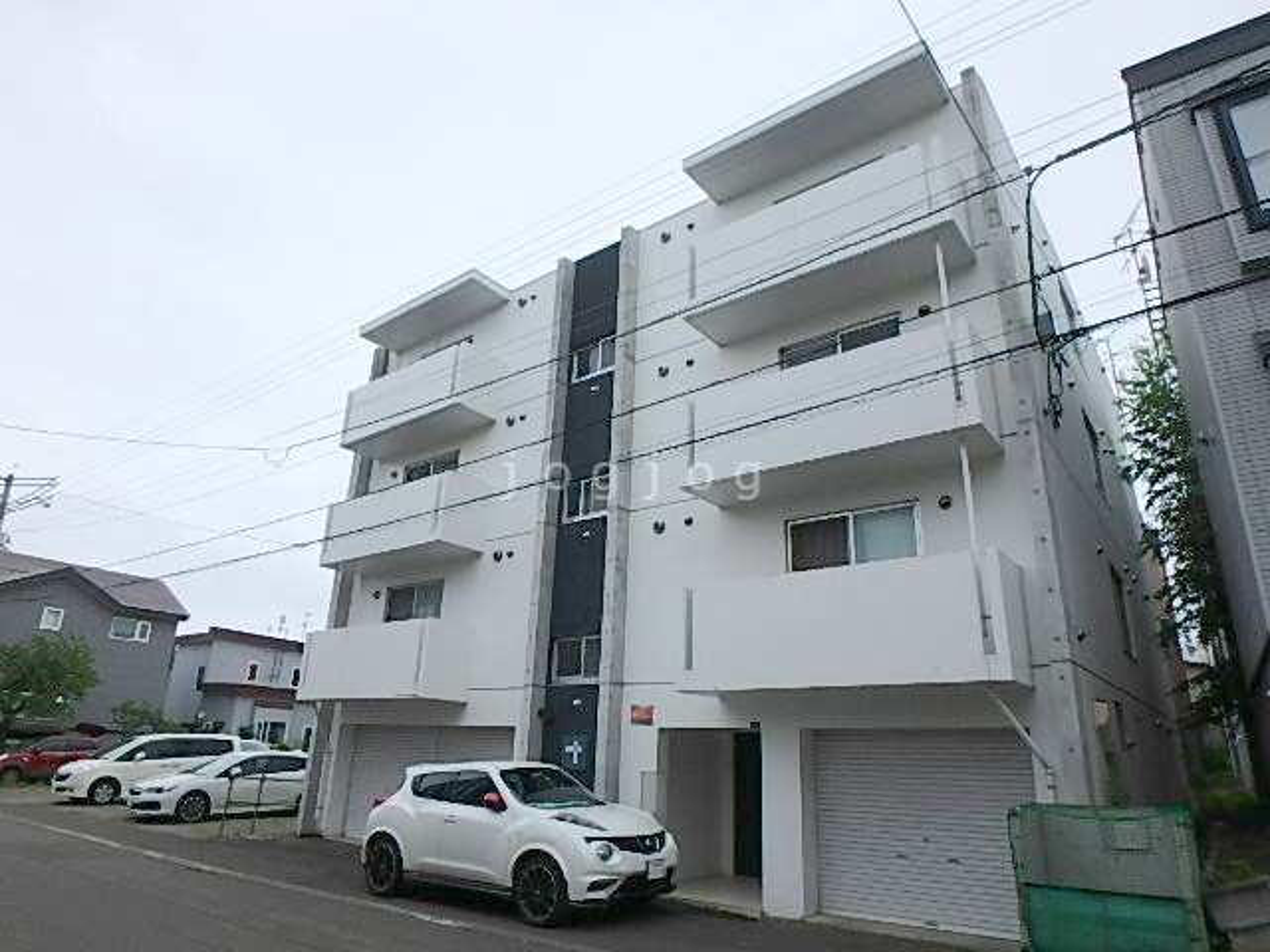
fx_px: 770
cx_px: 635
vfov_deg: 63.4
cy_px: 476
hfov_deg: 79.0
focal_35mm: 21
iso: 125
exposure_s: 1/800
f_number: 3.5
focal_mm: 3.7
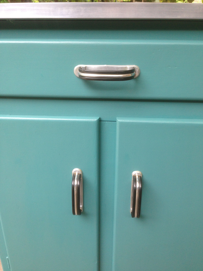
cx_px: 102
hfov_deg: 42.9
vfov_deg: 55.4
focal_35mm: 33
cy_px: 136
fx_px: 258
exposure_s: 1/120
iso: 64
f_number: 2.4
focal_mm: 4.12
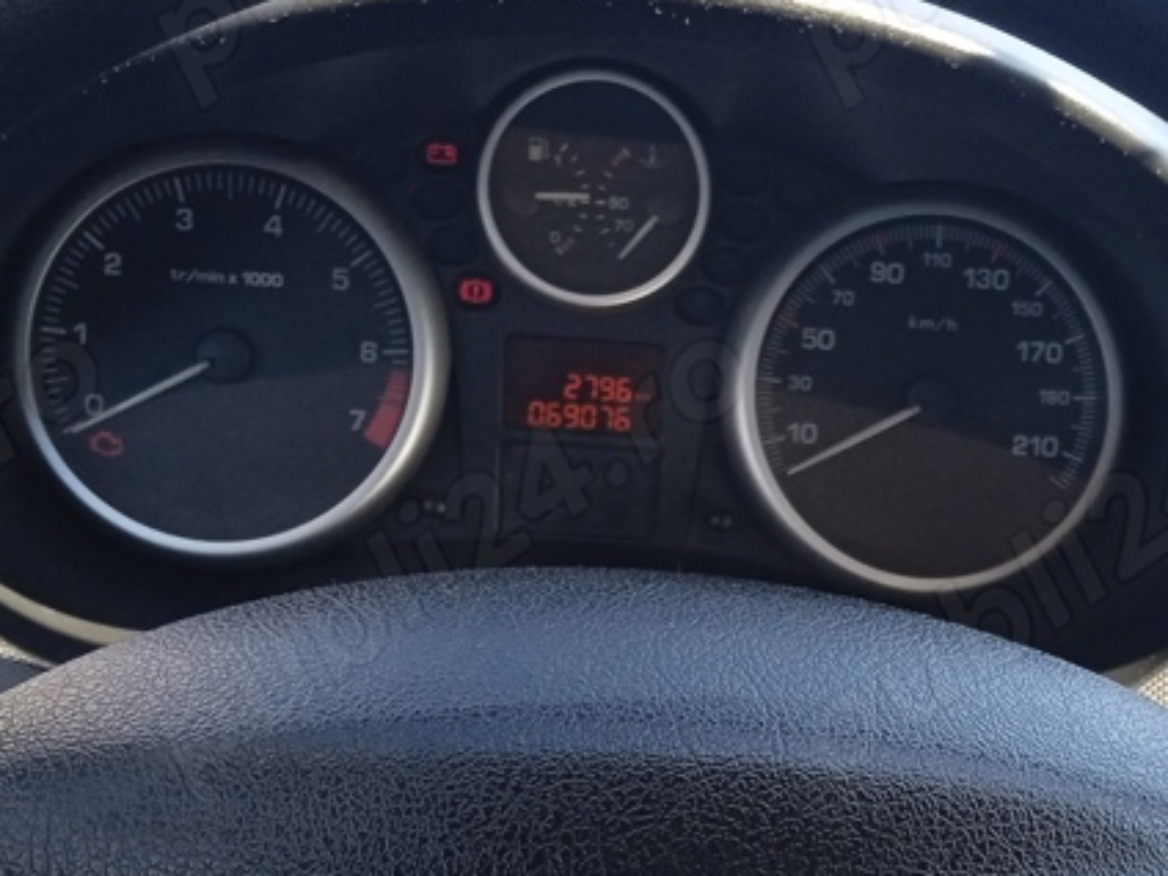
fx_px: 2227
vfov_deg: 22.1
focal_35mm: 66
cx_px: 769
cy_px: 606
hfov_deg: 29.2
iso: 149
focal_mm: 3.43
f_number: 2.2
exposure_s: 1/100
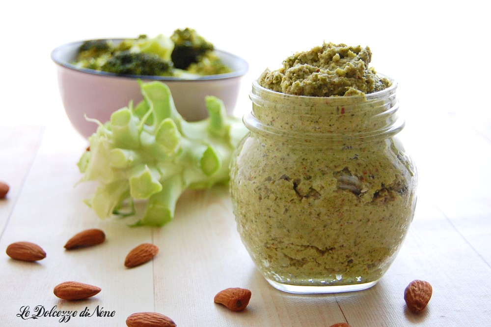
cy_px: 164
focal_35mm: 51
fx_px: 695
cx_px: 246
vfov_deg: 26.4
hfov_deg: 38.9
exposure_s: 1/60
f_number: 4.5
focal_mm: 34
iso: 640
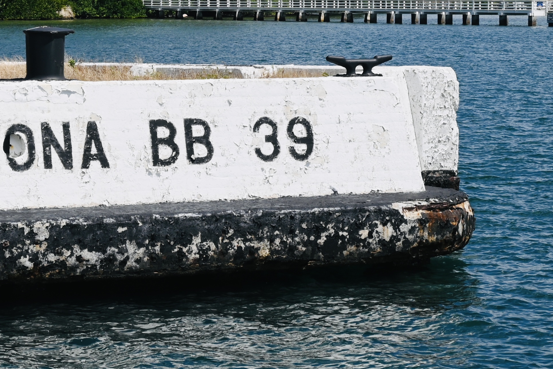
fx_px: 2085
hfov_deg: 15.1
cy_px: 31
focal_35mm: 136
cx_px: 211
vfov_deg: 10.1
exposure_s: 1/500
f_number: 8
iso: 100
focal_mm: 31.5
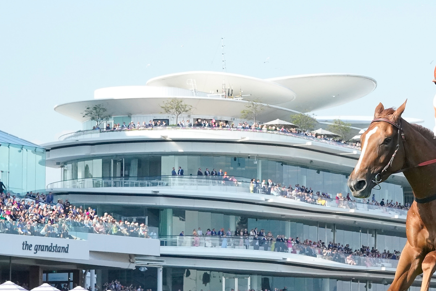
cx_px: 406
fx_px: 2144
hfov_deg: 11.5
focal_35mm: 177
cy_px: 112
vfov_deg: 7.8
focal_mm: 85
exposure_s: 1/2500
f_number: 10
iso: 5000
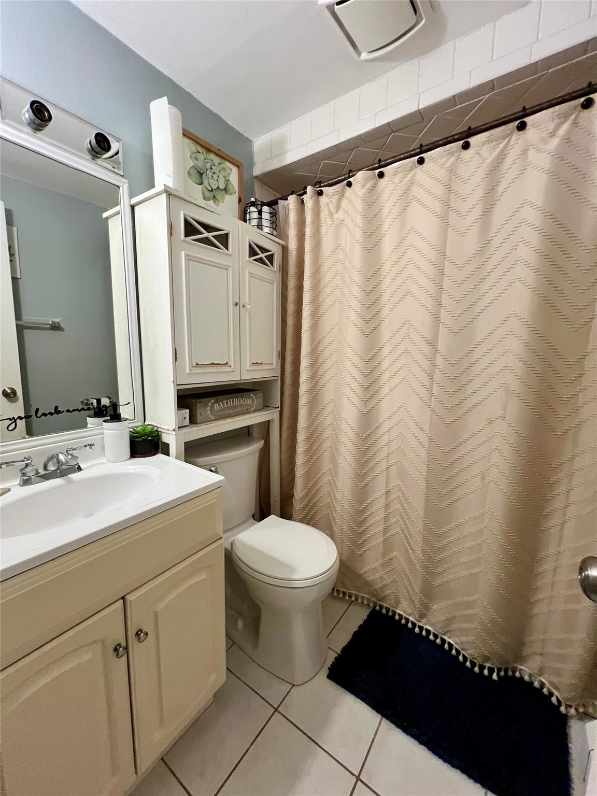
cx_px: 298
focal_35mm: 13
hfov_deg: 89.9
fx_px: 299
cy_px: 398
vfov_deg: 106.2
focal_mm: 1.57
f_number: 1.8
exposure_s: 1/60
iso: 320
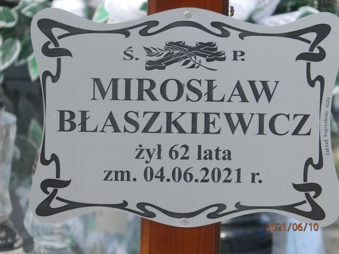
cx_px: 170
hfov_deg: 7.0
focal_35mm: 281
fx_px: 2752
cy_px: 127
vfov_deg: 5.3
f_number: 5.6
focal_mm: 50.2
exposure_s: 1/200
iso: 160
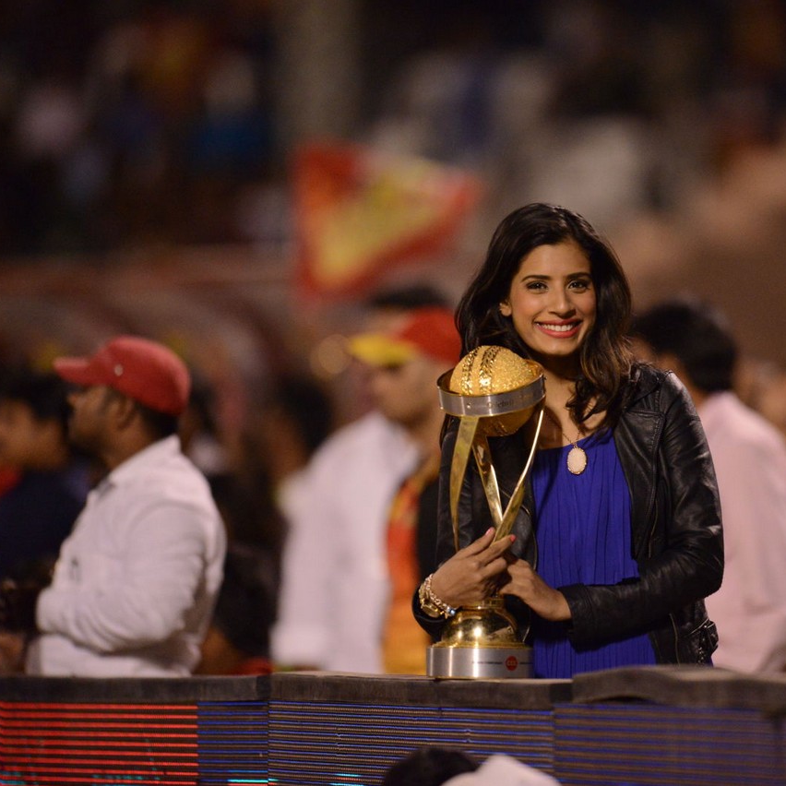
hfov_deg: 3.4
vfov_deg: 3.4
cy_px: 393
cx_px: 563
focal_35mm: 511
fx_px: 13127
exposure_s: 1/1250
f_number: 2.8
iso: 5000
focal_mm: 400
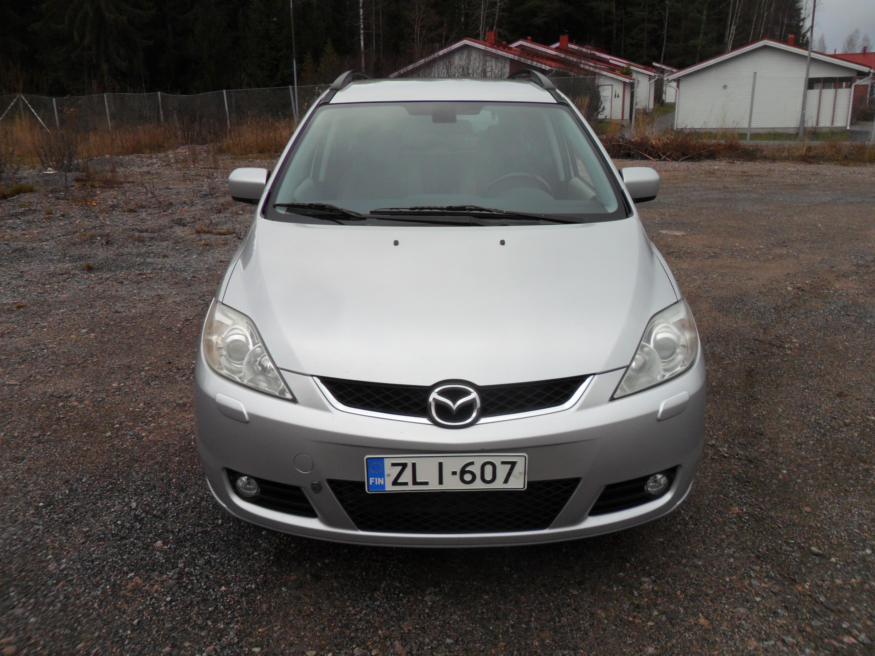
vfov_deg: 51.4
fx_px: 682
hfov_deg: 65.3
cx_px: 438
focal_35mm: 27
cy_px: 328
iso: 80
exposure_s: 1/250
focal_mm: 4.9
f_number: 3.5
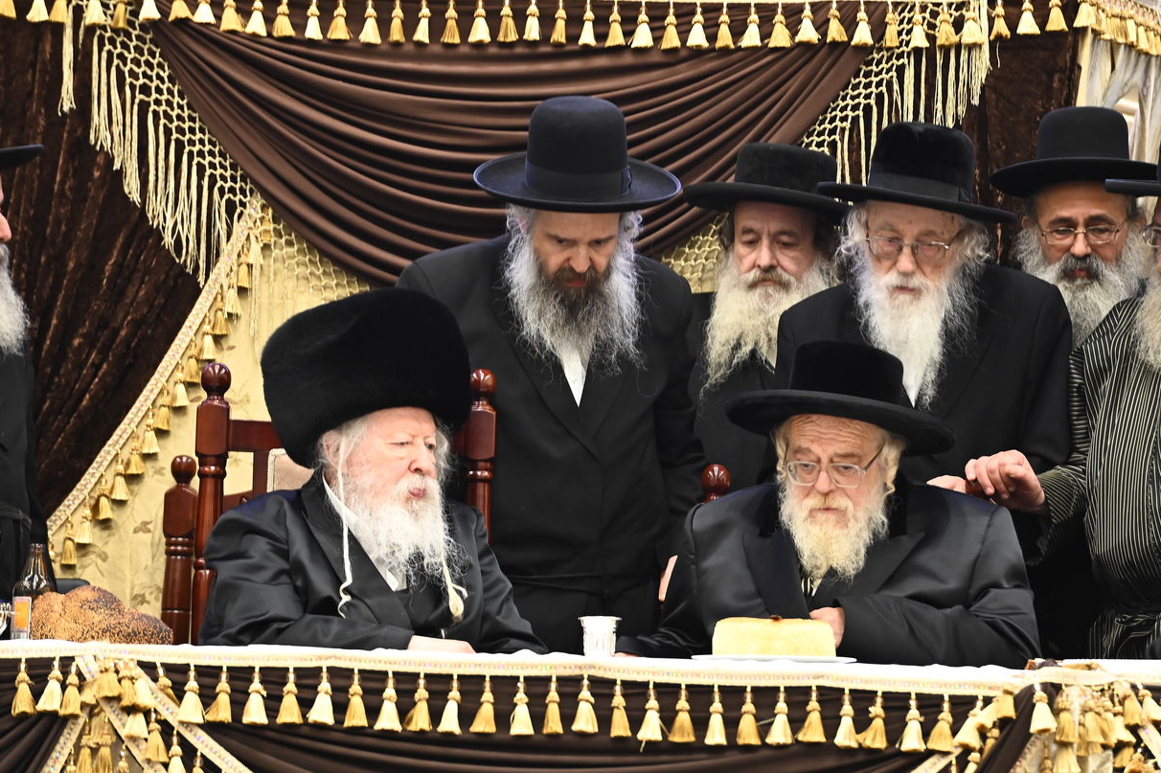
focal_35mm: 231
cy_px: 376
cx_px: 597
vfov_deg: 5.9
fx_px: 7446
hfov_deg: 8.9
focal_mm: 200
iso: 2000
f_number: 7.1
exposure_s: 1/125
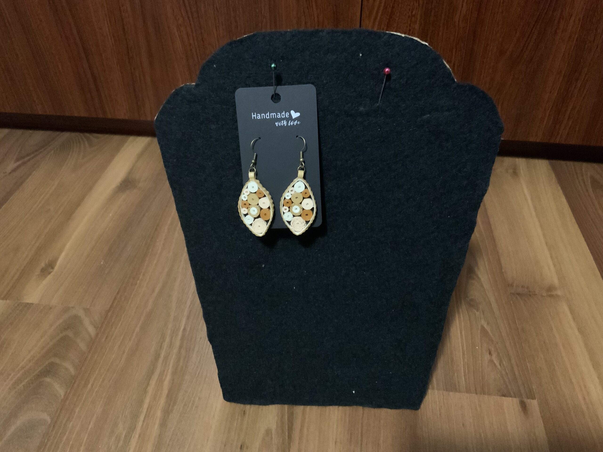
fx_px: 505
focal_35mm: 29
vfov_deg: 48.2
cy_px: 226
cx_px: 302
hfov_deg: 61.7
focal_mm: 3
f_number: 1.8
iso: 640
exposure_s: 1/18
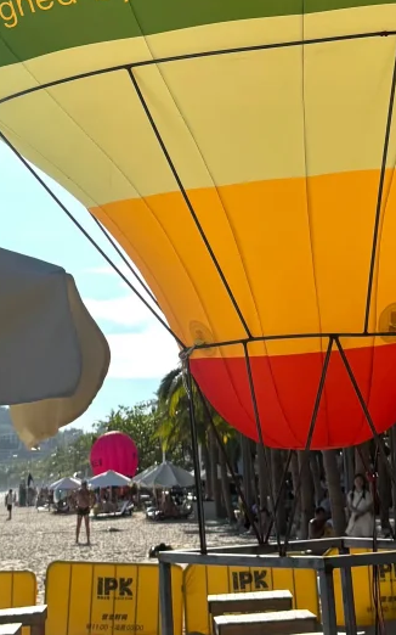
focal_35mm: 76
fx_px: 1313
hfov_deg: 17.1
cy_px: -61
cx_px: 176
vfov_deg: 25.2
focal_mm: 5.96
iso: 50
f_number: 1.6
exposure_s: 1/4425
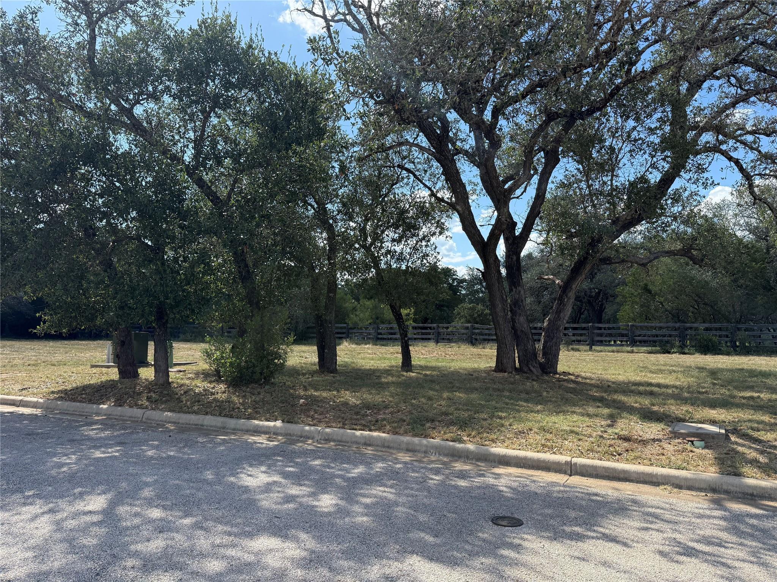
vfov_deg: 56.8
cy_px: 291
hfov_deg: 71.6
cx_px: 388
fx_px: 539
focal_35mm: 24
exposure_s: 1/2611
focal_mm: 6.76
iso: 100
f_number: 1.78
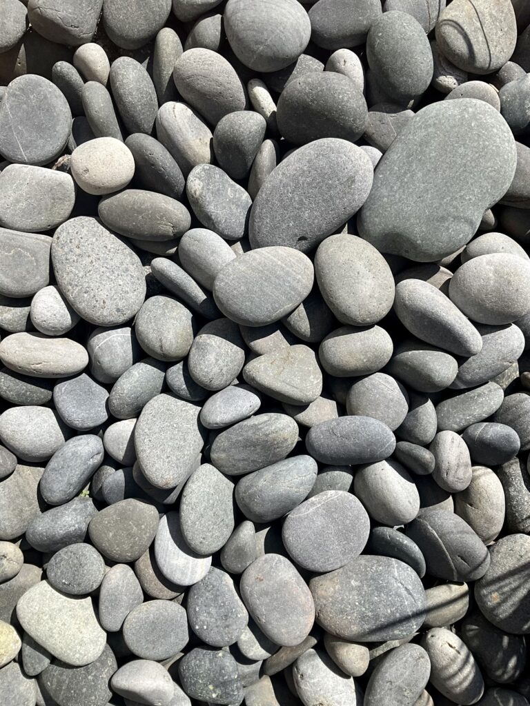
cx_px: 265
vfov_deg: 61.7
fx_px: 592
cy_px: 353
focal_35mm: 29
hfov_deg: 48.2
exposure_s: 1/1730
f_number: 1.8
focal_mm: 3
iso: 25
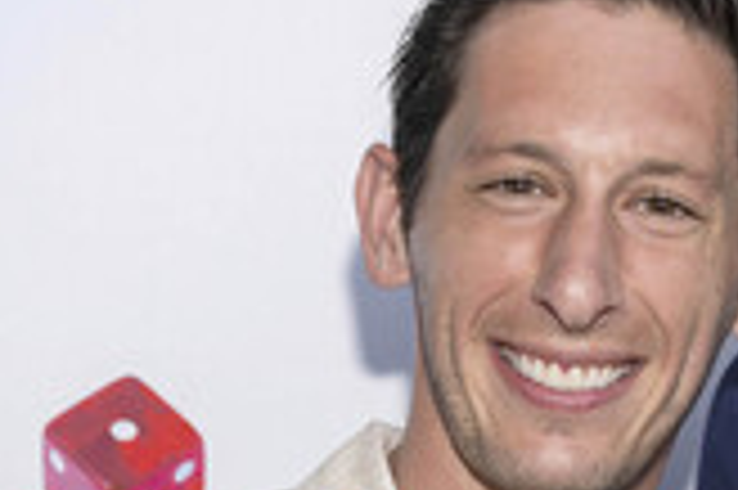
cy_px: 189
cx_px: 938
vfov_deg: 8.9
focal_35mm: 154
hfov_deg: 12.9
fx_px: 3154
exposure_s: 1/200
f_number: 5.6
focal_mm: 56
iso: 400
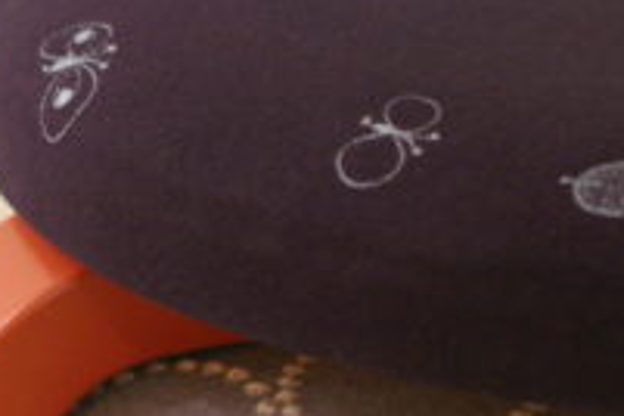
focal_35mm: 186
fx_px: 3220
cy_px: 236
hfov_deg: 11.1
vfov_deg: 7.4
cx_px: 318
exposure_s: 1/60
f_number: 2.8
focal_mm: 35
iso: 800
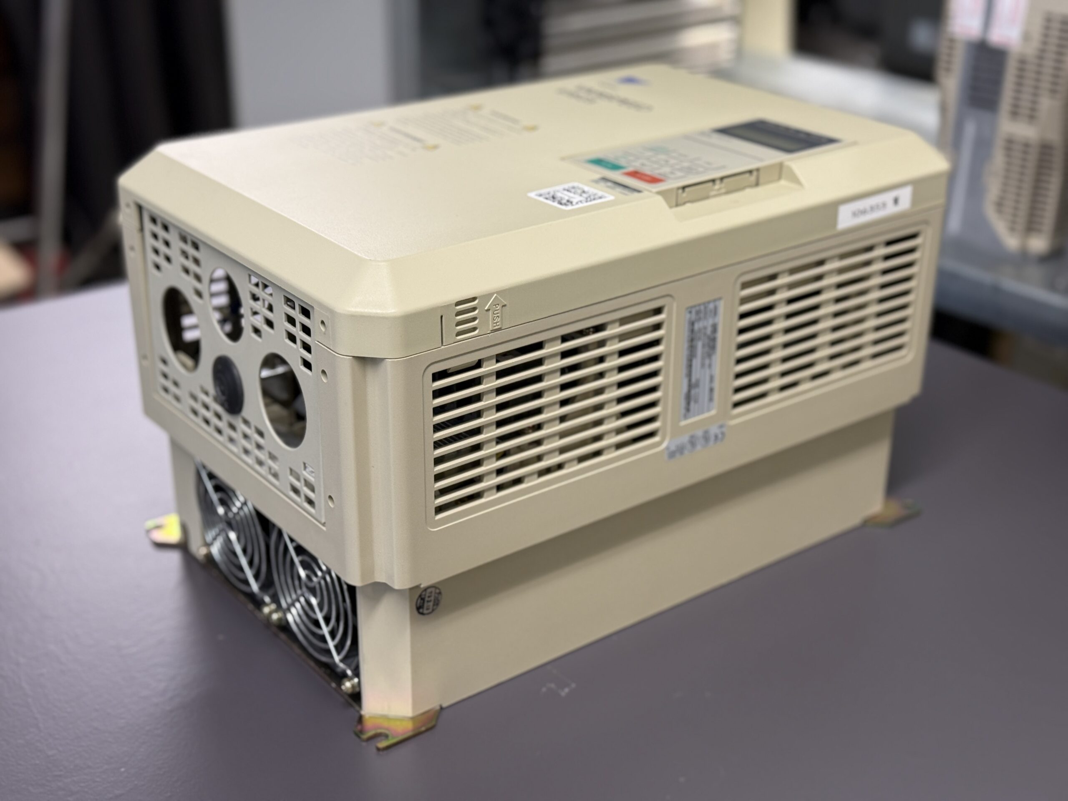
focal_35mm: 48
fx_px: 1481
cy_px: 400
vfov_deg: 30.3
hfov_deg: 39.7
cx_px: 534
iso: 125
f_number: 1.78
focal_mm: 6.76
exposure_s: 1/50
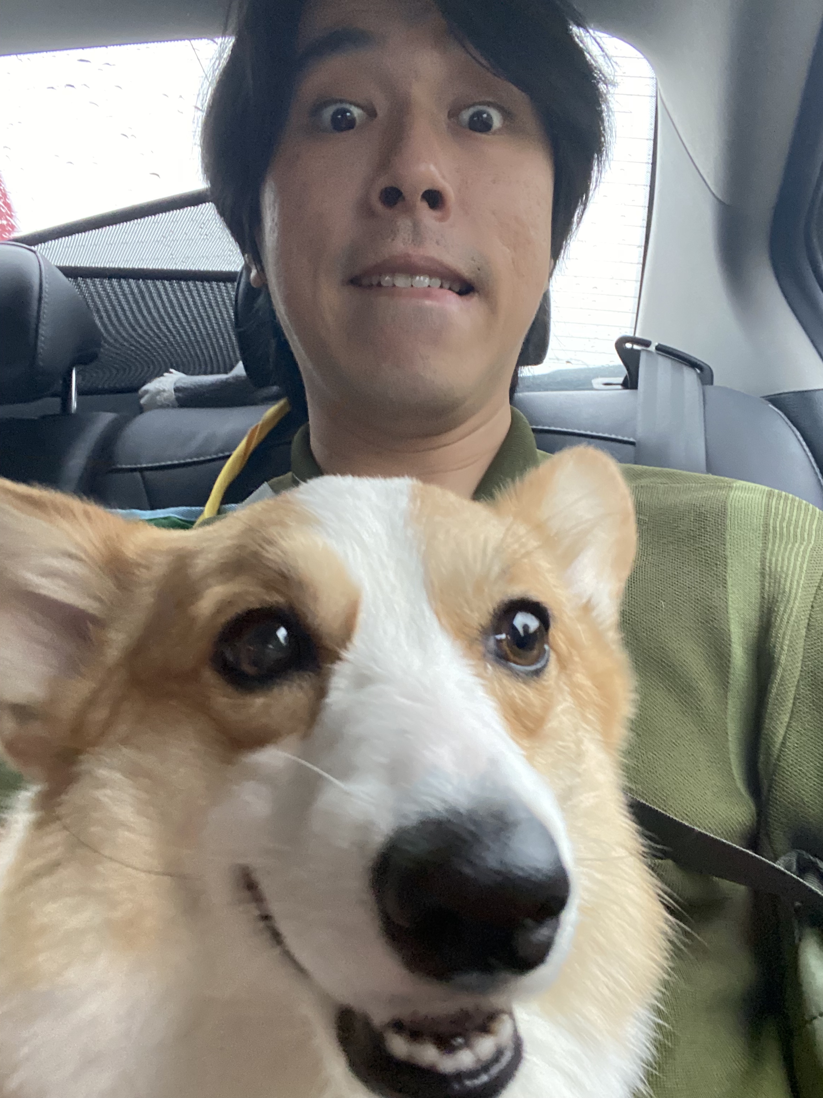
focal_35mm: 30
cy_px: 549
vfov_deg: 60.0
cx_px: 412
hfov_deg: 46.8
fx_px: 951
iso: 400
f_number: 2.2
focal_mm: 2.71
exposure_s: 1/59
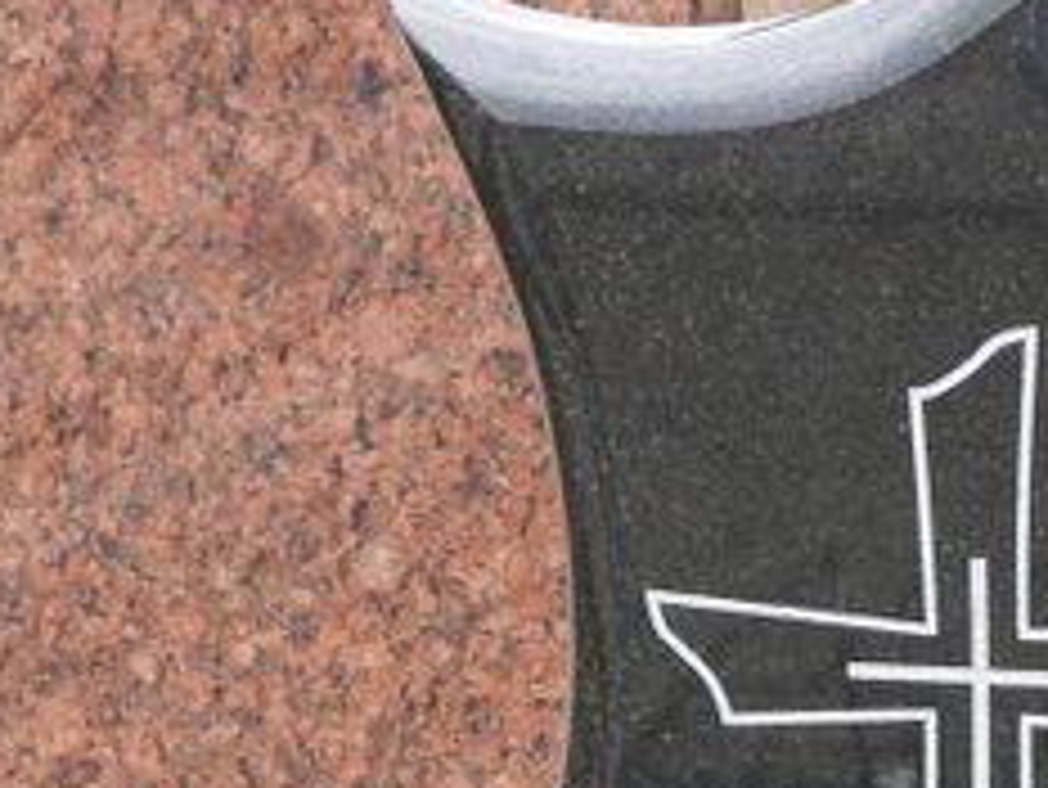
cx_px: 2065
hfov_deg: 10.2
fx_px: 5452
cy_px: 1319
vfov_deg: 8.0
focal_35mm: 180
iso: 100
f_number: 3.2
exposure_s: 1/100
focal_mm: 7.4
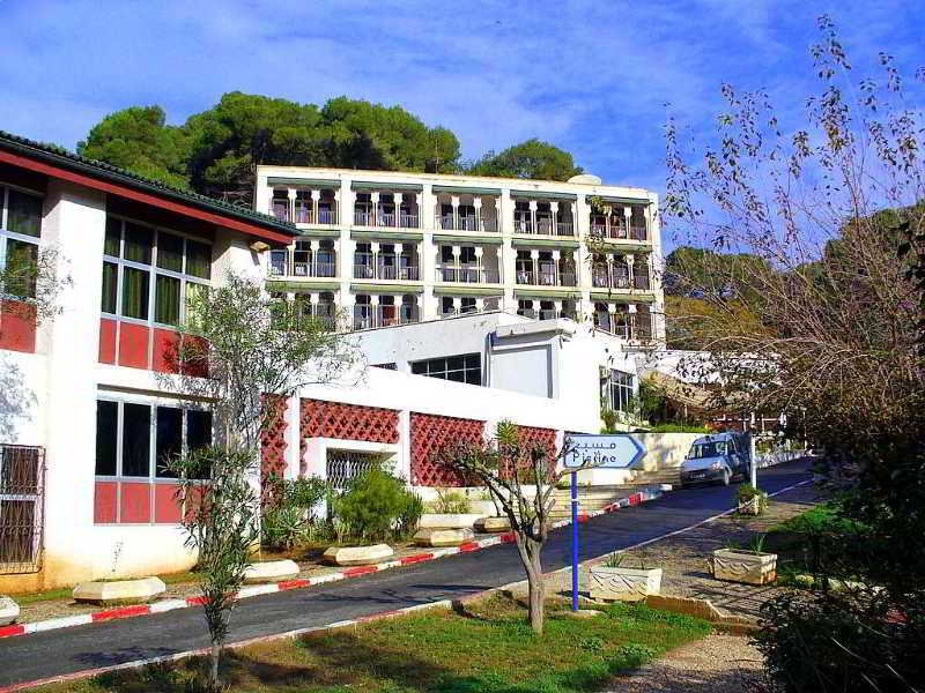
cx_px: 462
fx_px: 989
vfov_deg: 38.7
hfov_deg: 50.1
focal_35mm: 37
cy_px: 346
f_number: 5.6
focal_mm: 6.1
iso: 80
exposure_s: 1/500
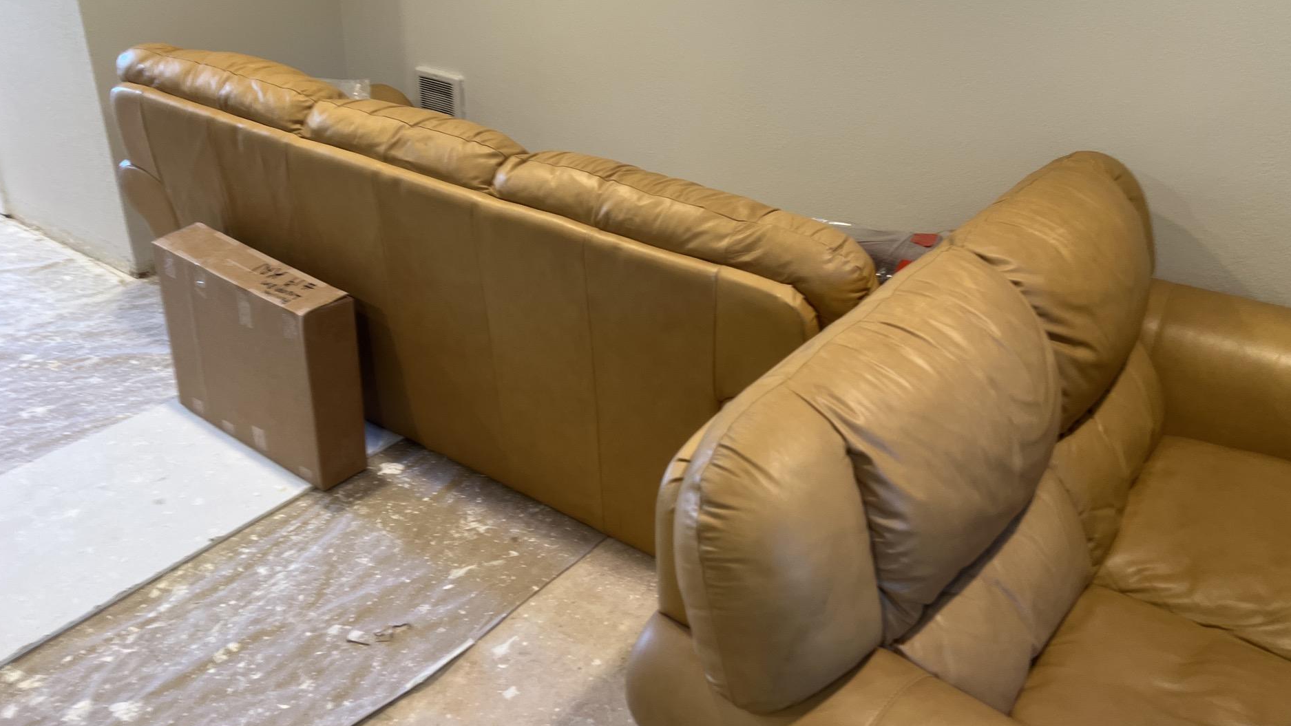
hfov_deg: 66.1
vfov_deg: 40.1
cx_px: 657
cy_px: 302
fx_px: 993
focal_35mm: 29
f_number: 1.5
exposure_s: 1/60
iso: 160
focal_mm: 5.7
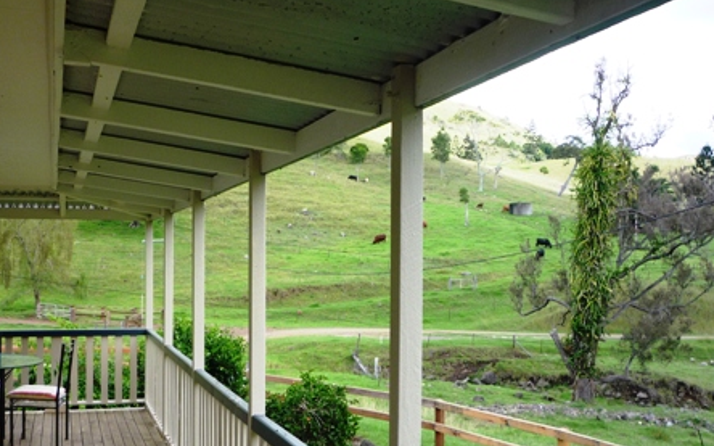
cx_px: 265
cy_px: 274
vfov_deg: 29.7
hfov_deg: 45.8
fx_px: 836
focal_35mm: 43
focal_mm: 5.2
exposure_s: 1/200
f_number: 4
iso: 100
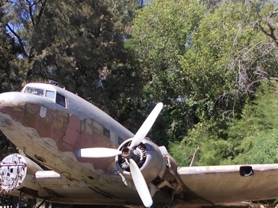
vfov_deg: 24.4
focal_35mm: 59
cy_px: 162
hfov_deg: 32.6
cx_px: 112
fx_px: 473
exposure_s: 1/200
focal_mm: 4
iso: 80
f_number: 5.4
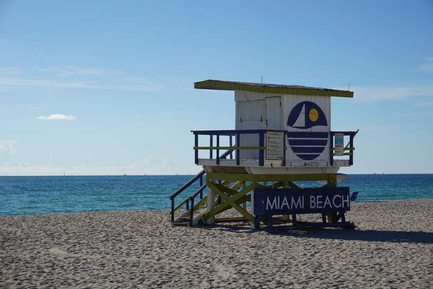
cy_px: 144
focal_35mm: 74
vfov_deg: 18.5
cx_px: 216
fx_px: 884
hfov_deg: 27.5
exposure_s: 1/320
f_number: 11
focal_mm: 49
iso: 100
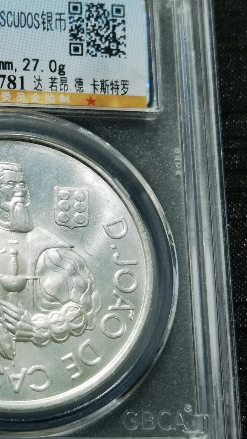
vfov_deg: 22.2
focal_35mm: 96
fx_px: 1117
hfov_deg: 12.5
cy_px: 228
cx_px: 20
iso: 64
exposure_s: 1/100
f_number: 1.9
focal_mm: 6.67
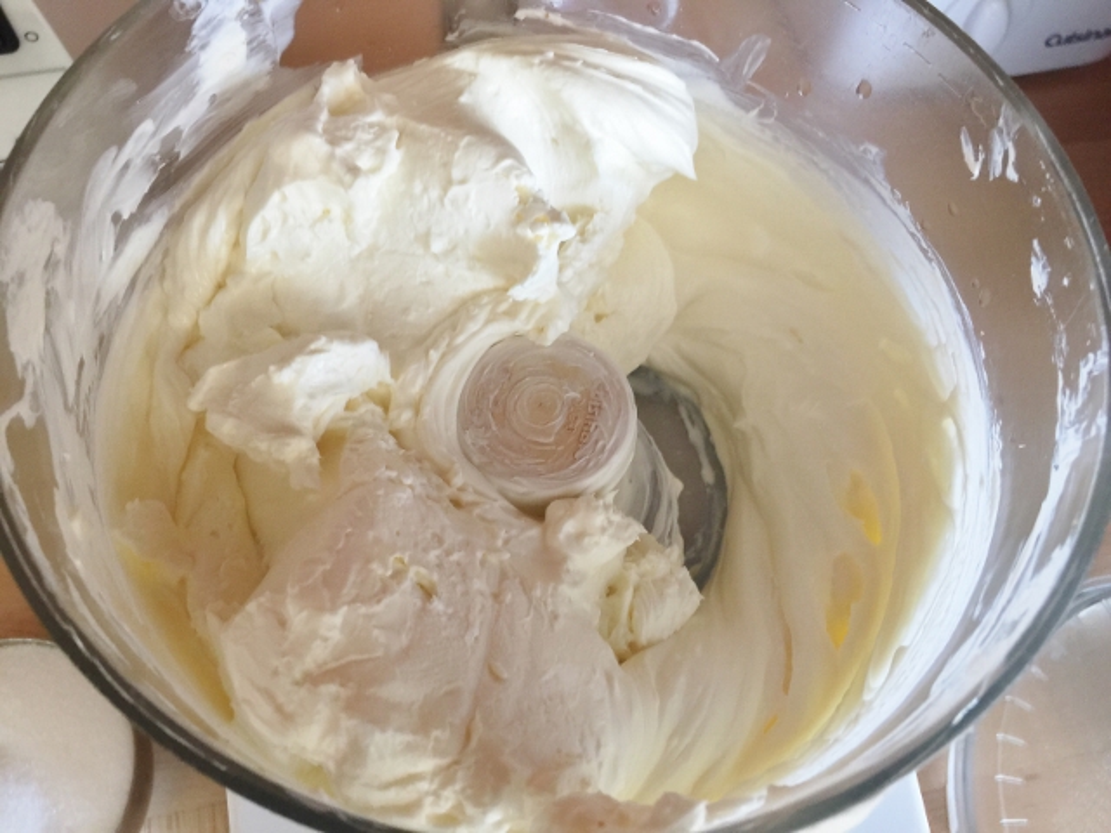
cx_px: 556
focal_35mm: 29
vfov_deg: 48.2
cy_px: 416
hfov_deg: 61.7
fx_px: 931
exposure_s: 1/15
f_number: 2.2
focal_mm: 4.15
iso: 64
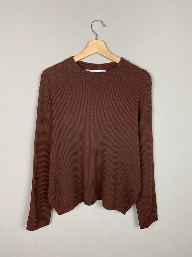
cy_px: 128
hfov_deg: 53.1
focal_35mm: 26
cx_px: 96
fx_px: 192
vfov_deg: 67.3
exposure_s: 1/50
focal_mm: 4.25
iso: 80
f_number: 1.8
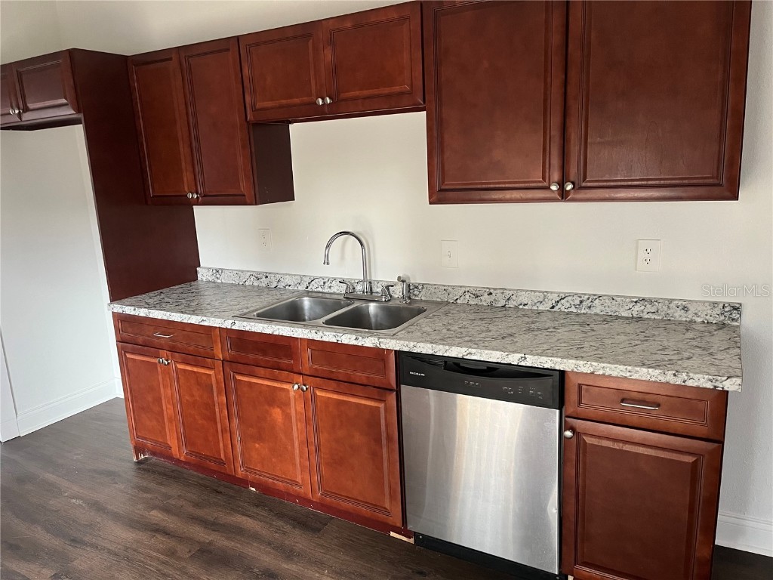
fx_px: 581
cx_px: 386
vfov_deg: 53.1
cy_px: 290
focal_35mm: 26
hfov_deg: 67.3
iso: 400
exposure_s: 1/60
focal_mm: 5.1
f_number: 1.6
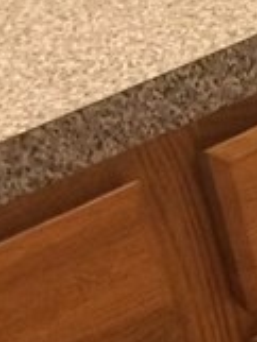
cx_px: 739
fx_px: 1819
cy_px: 325
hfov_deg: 7.3
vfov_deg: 10.7
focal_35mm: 184
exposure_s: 1/30
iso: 160
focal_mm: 4.15
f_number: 2.2
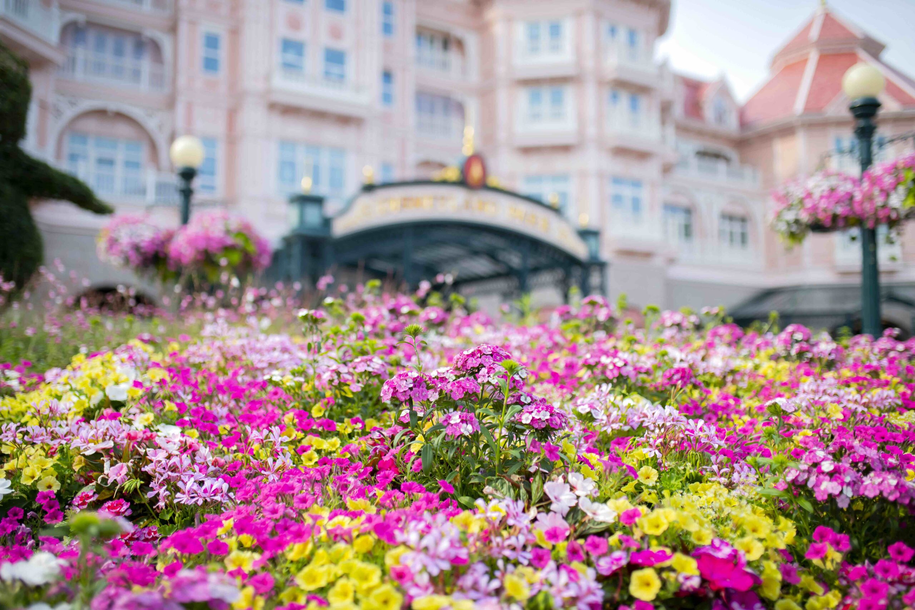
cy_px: 305
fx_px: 890
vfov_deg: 37.9
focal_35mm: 35
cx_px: 458
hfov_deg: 54.4
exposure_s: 1/2000
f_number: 1.8
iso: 160
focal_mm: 35
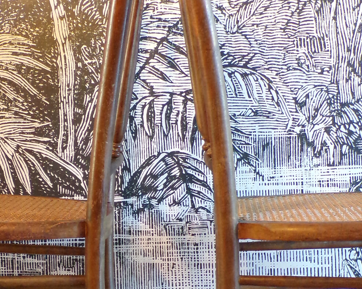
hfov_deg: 26.1
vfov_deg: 20.7
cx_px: 170
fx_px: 782
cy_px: 236
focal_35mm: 73
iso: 362
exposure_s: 1/17
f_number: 3.2
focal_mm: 5.8
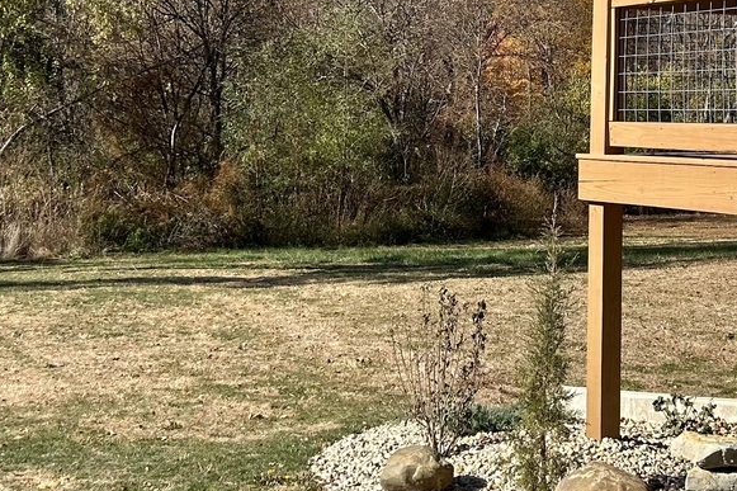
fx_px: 1371
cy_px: 169
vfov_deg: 20.2
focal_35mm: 67
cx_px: 411
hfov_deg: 30.1
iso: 50
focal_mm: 5.7
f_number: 1.5
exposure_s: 1/3704
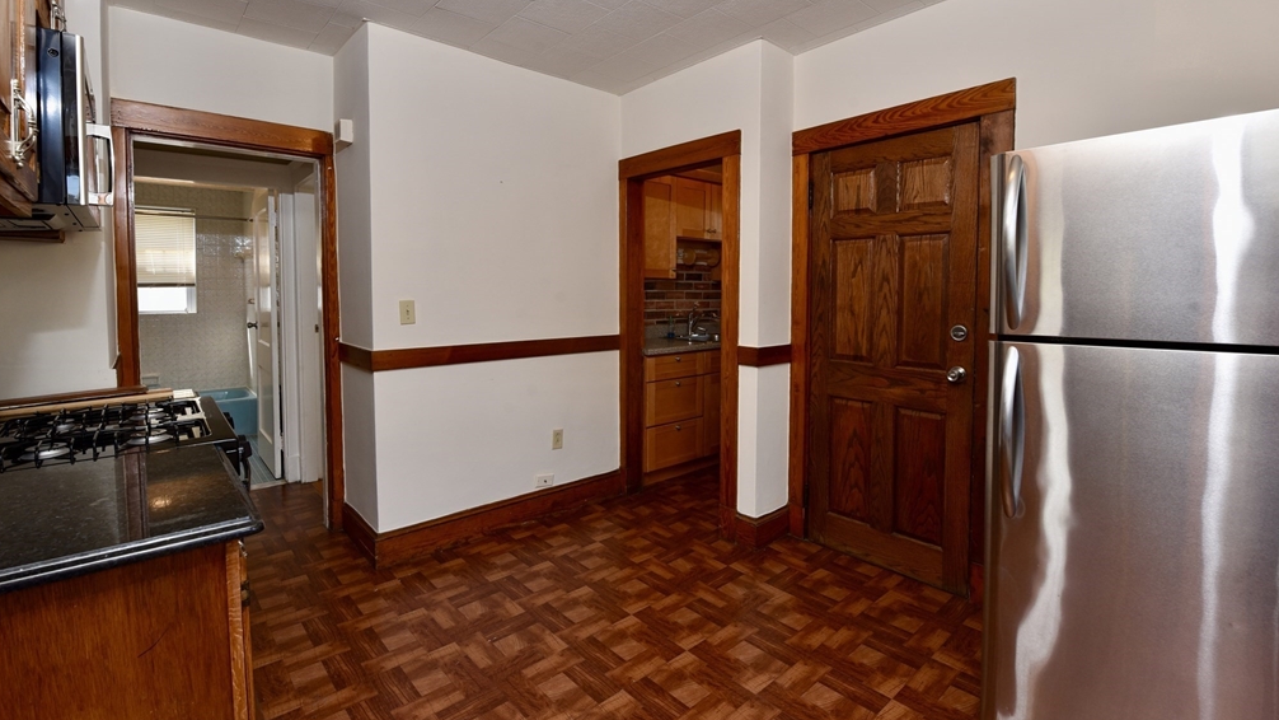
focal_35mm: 16
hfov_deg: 99.4
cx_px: 632
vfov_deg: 66.8
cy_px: 308
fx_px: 543
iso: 400
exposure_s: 1/60
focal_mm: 15
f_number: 9
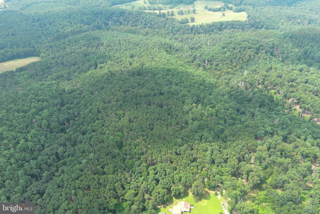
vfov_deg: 45.0
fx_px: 258
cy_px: 107
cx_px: 160
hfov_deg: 63.7
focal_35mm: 29
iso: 100
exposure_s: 1/339
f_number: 2.8
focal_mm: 10.57
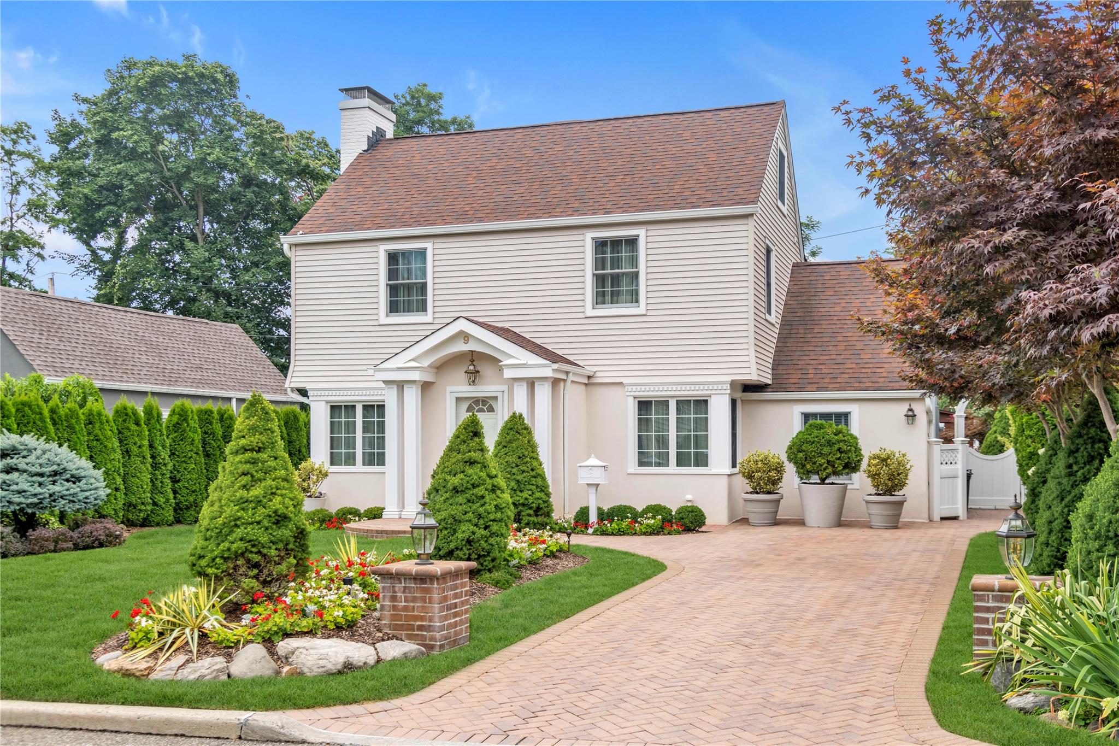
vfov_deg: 37.8
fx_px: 1088
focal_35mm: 35
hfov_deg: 54.4
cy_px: 373
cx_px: 560
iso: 250
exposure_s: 1/400
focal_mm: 35
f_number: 5.6
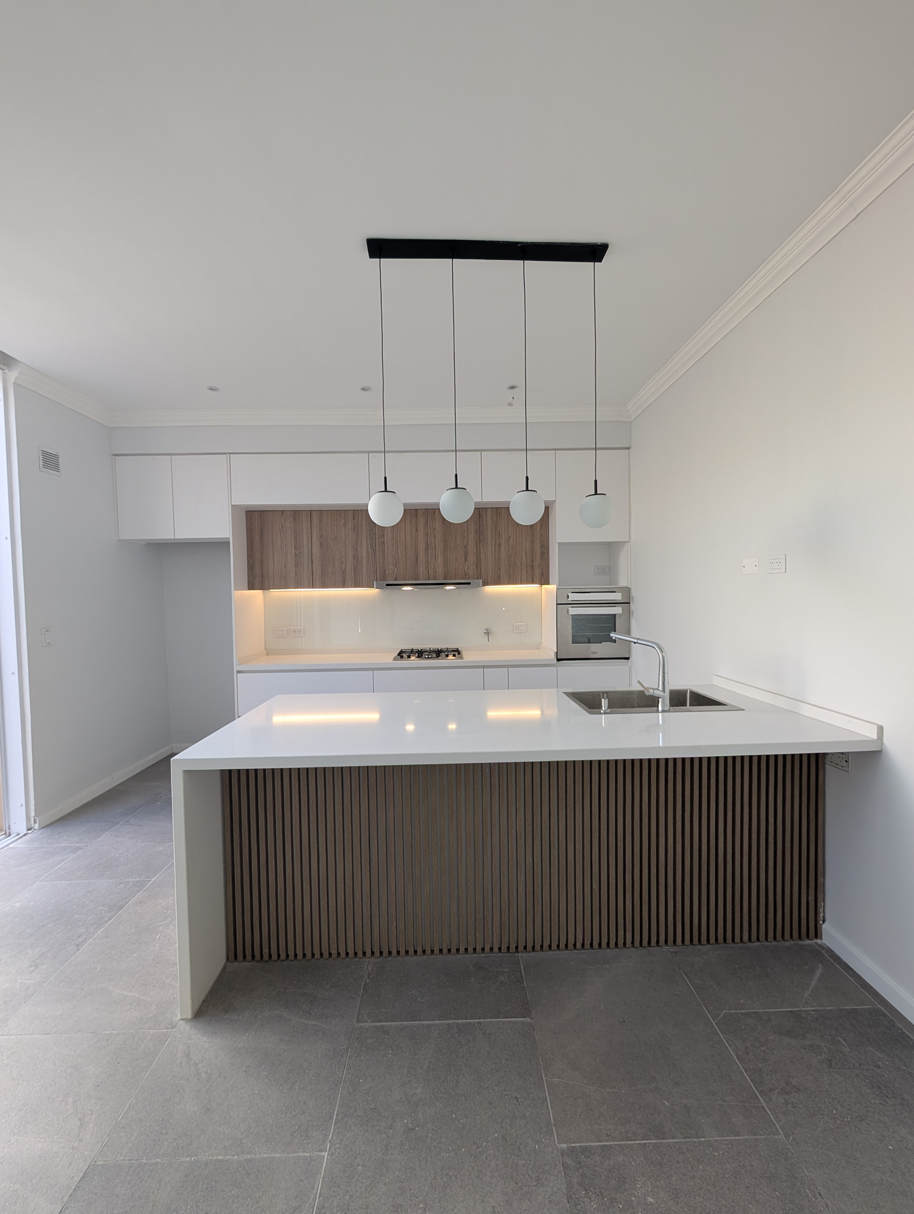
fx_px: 421
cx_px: 457
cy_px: 607
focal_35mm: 12
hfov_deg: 94.6
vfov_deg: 110.5
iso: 63
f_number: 1.7
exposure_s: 1/100
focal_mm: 2.02
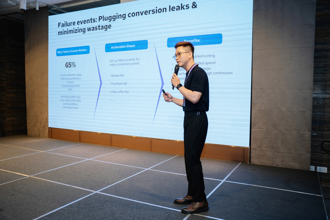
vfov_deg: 43.1
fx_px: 279
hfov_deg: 61.3
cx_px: 165
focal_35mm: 30
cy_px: 110
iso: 500
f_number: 2.8
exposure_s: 1/160
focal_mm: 30.4
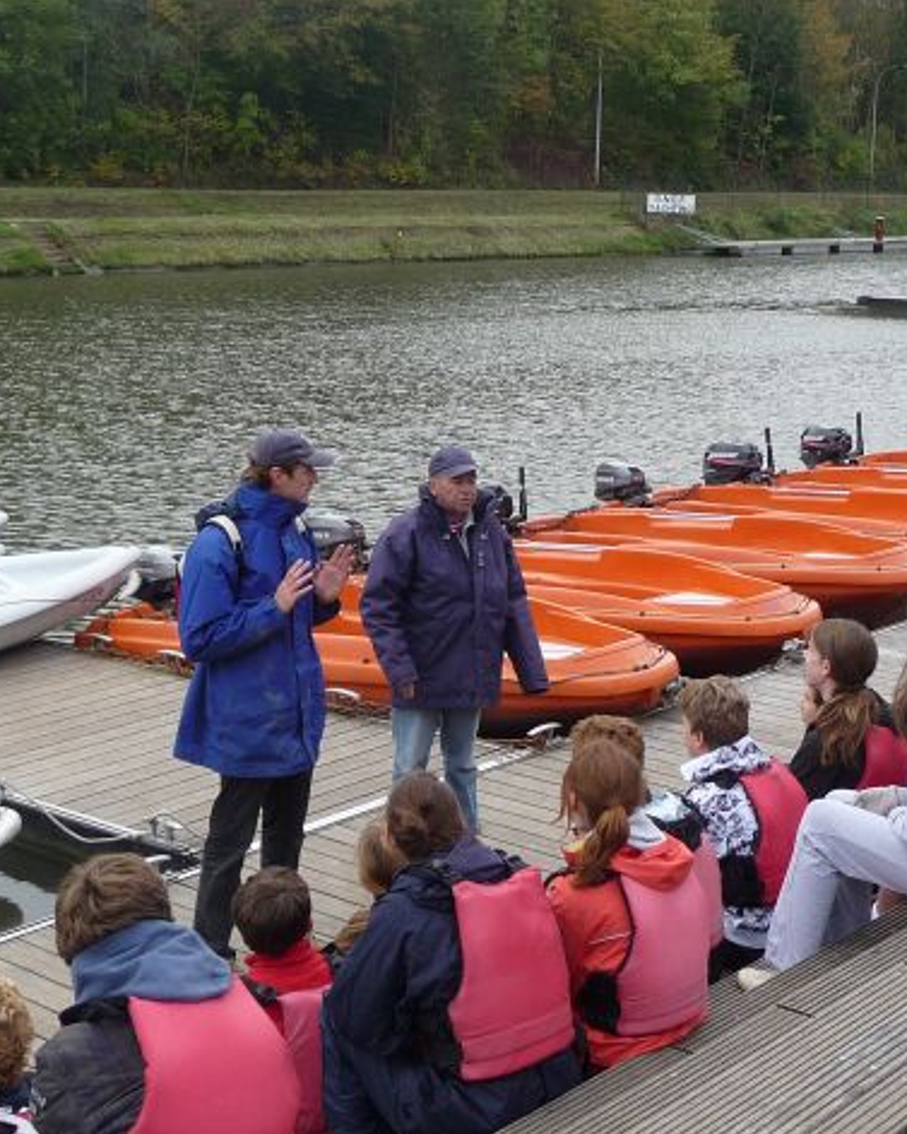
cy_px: 573
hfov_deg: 26.7
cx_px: 469
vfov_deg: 33.0
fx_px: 1912
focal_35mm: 57
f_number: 3.5
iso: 100
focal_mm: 5.3
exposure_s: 1/100
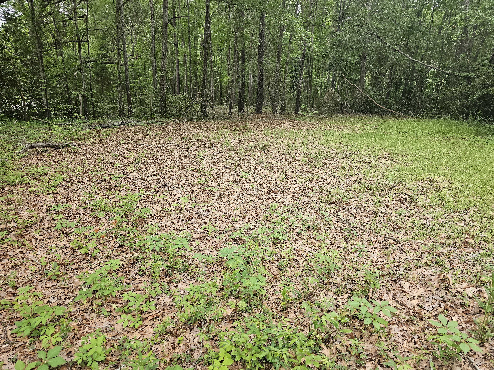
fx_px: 328
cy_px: 185
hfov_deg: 73.9
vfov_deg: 58.9
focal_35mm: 23
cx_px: 247
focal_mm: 6.3
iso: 160
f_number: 1.7
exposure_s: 1/180
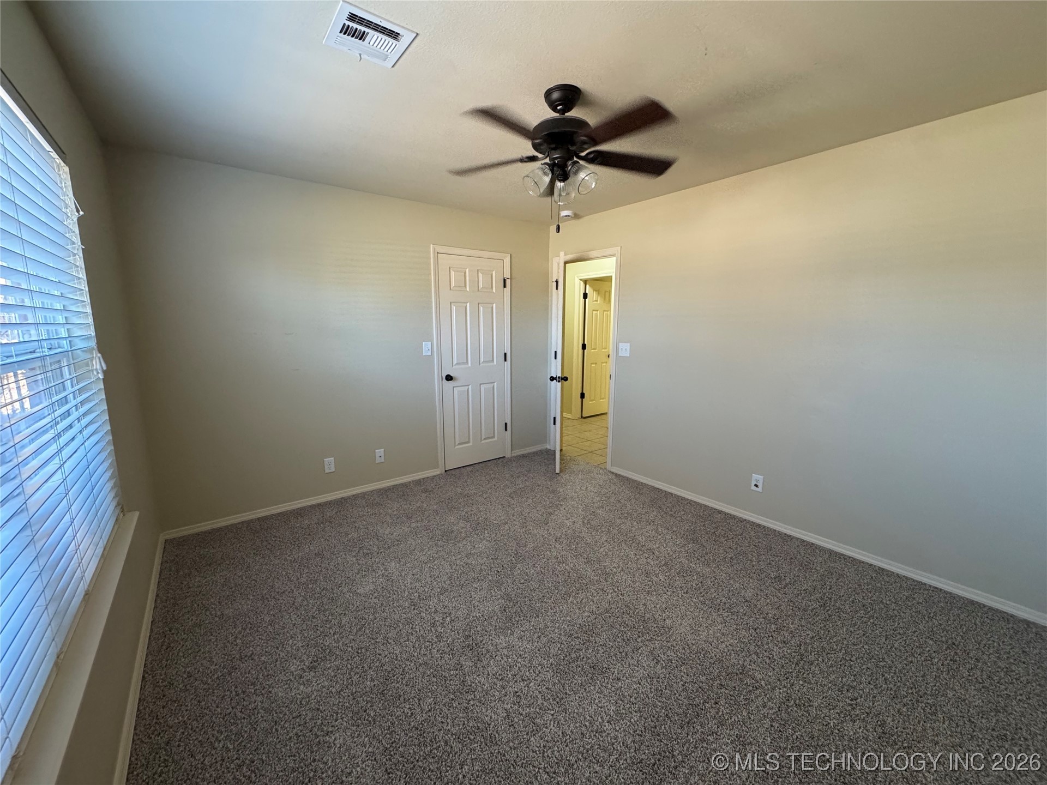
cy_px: 392
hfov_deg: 102.1
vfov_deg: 85.7
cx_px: 524
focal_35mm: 14
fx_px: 423
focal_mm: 2.22
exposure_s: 1/66
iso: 320
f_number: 2.2
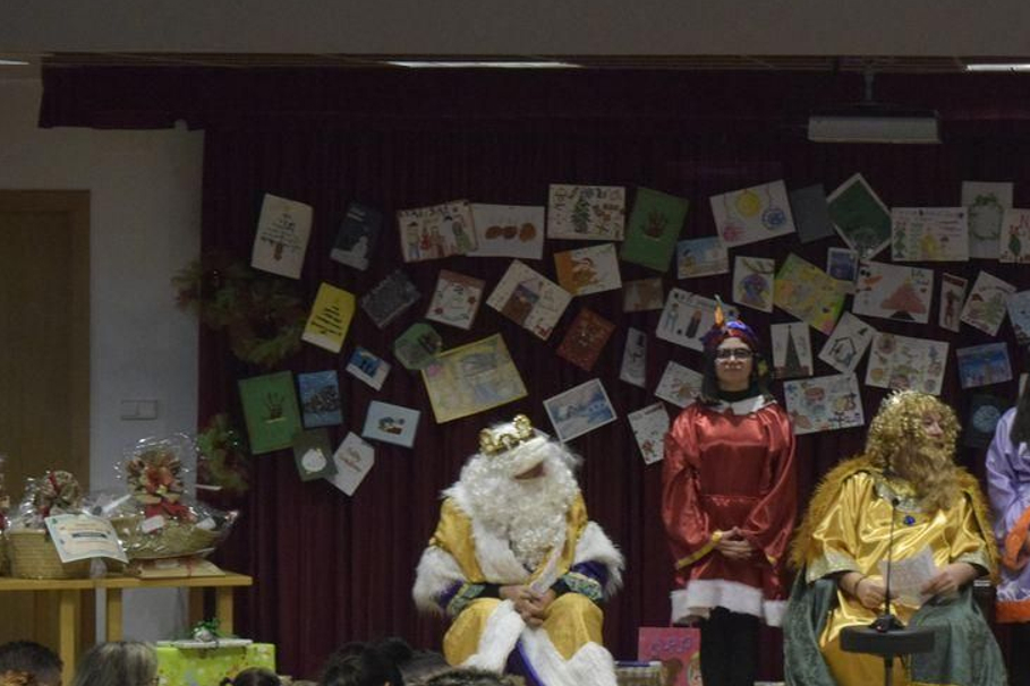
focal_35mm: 132
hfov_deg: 15.4
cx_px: 883
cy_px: 498
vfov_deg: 10.4
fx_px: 3776
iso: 3200
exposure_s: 1/100
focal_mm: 50
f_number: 8
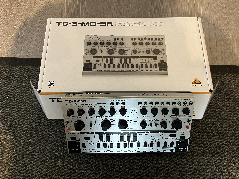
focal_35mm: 26
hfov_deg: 67.3
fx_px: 180
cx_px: 120
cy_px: 90
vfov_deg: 53.1
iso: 500
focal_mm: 5.1
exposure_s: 1/33
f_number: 1.6
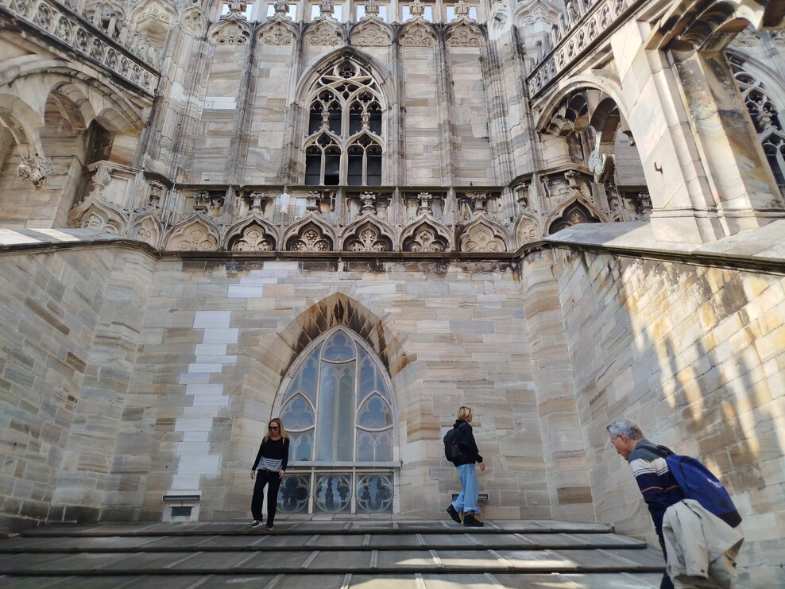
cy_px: 294
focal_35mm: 24
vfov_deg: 56.8
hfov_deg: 71.6
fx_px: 544
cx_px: 392
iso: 50
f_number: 1.7
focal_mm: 5.31
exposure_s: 1/746
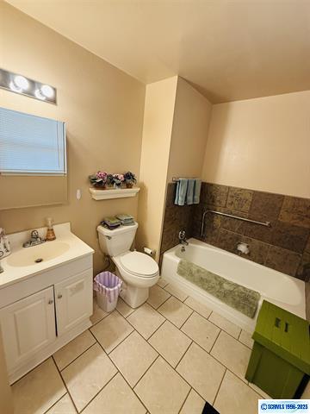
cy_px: 207
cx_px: 155
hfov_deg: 85.7
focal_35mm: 14
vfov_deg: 102.1
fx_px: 167
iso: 200
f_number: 2.2
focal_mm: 2.22
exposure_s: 1/60
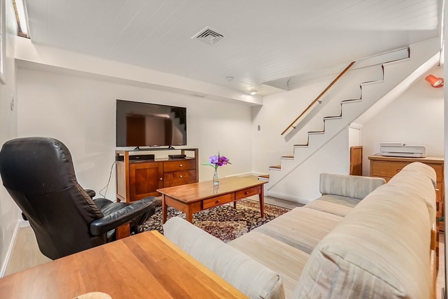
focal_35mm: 15
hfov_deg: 100.4
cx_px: 224
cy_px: 150
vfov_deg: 77.3
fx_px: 187
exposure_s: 1/6
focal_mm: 10
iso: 500
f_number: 4
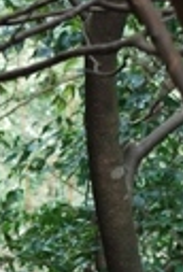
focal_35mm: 337
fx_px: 2556
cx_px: -251
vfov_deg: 6.1
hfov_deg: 4.0
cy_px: 177
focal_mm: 48
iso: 100
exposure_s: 1/10
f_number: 5.6
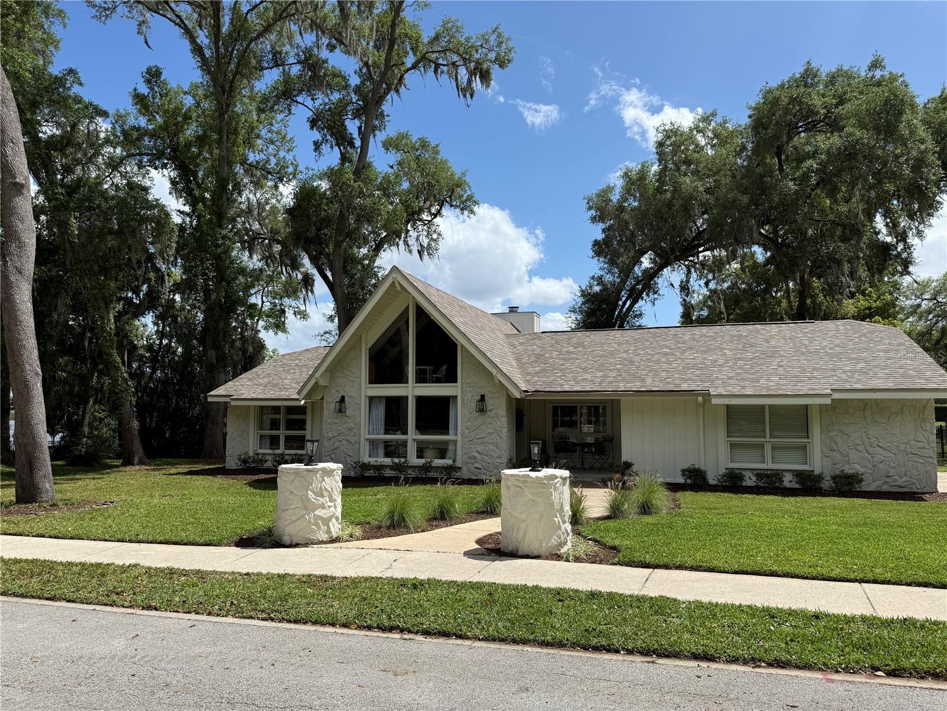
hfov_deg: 71.6
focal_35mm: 24
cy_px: 356
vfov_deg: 56.8
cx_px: 474
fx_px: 657
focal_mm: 6.76
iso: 80
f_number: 1.78
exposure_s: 1/5714
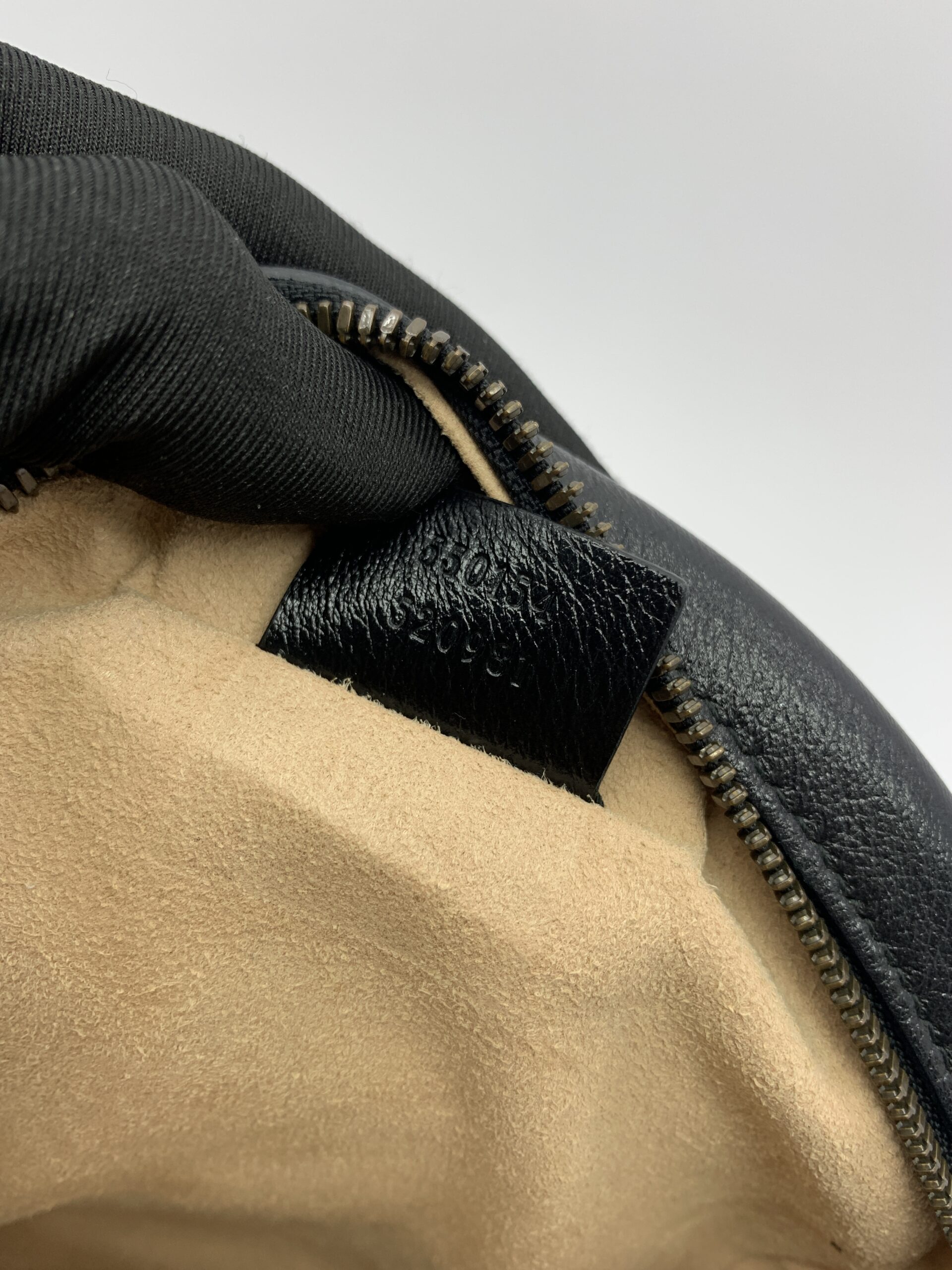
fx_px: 953
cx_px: 476
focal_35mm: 26
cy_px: 635
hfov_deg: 53.1
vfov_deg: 67.3
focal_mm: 4.25
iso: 32
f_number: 1.8
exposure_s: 1/100
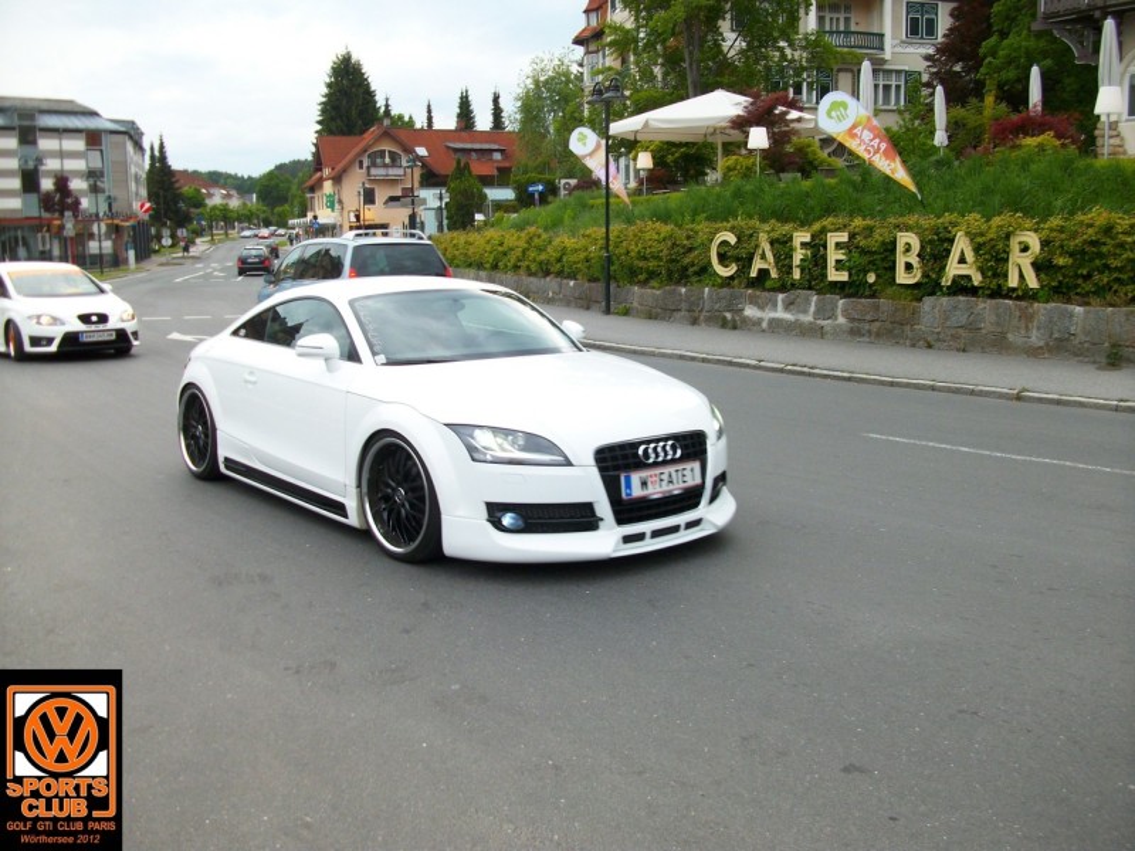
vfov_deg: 41.8
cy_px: 426
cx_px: 568
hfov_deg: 54.0
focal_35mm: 34
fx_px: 1115
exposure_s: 1/169
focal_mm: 5.7
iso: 80
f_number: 2.9
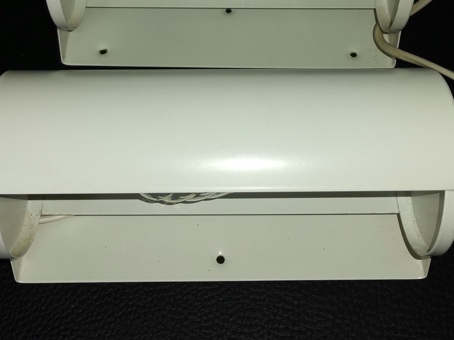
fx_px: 708
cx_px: 219
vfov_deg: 26.7
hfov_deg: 35.5
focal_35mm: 54
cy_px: 83
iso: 100
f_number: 1.8
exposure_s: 1/100
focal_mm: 4.75
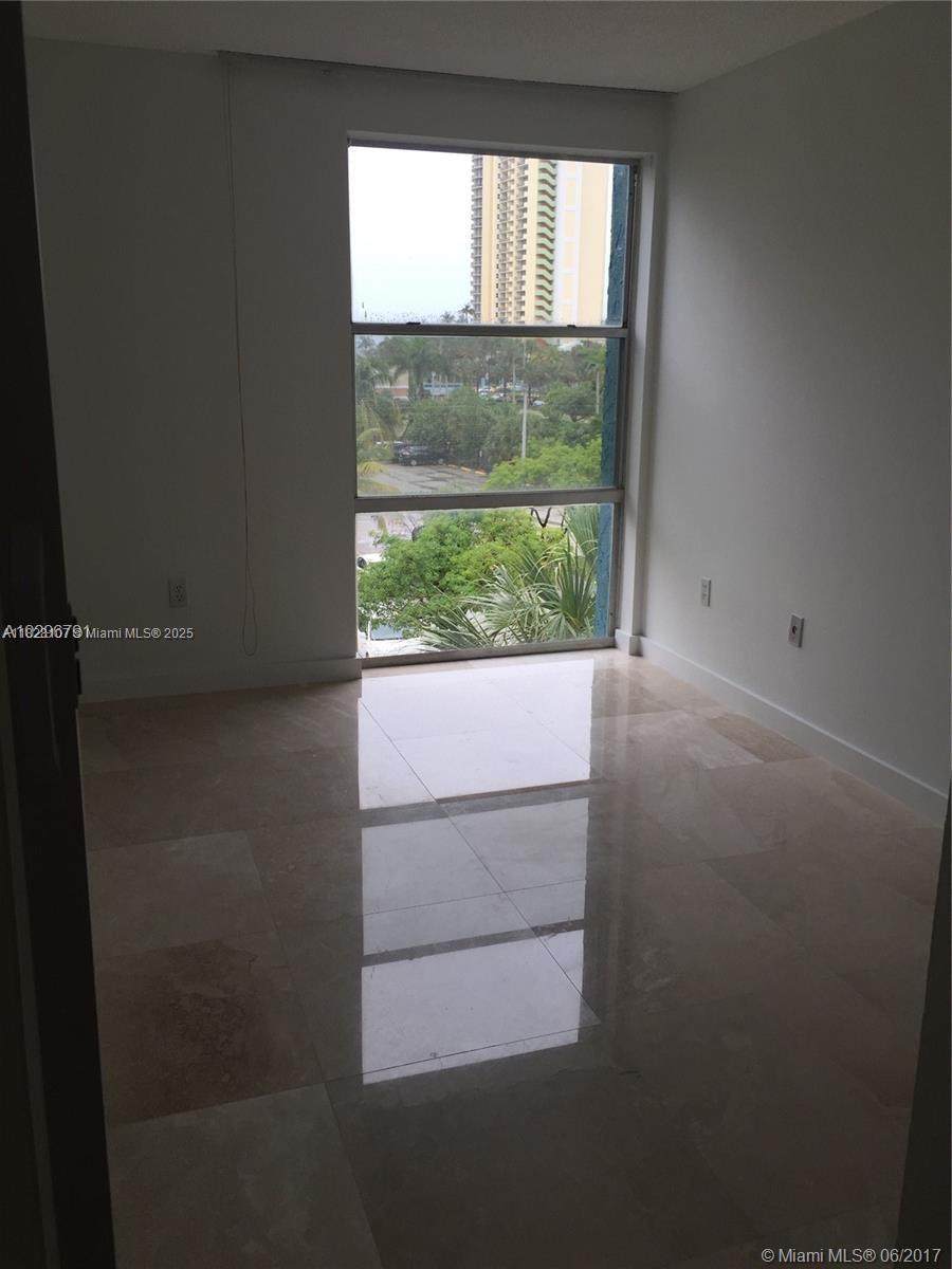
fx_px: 1063
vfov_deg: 61.7
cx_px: 476
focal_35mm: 29
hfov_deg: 48.2
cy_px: 634
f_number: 2.2
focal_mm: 4.15
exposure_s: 1/205
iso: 32
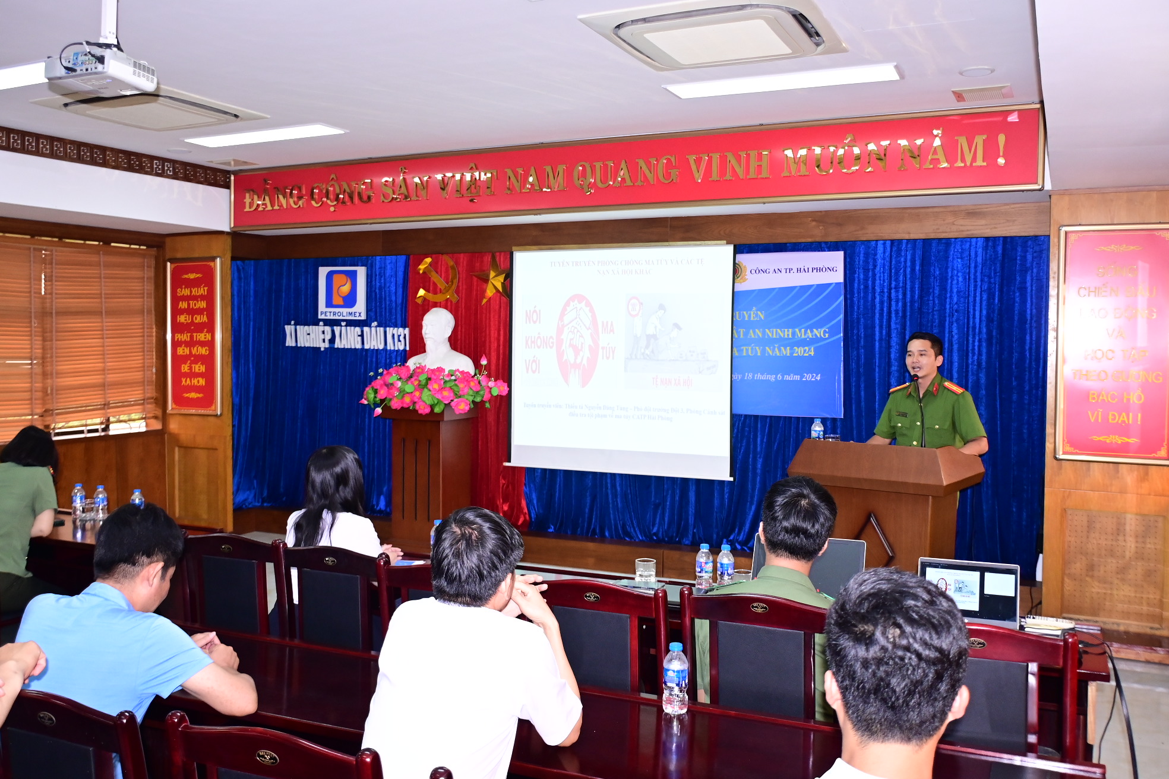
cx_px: 584
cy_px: 390
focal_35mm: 33
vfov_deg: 40.0
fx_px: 1071
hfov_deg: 57.2
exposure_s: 1/200
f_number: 3.5
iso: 1250
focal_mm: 22
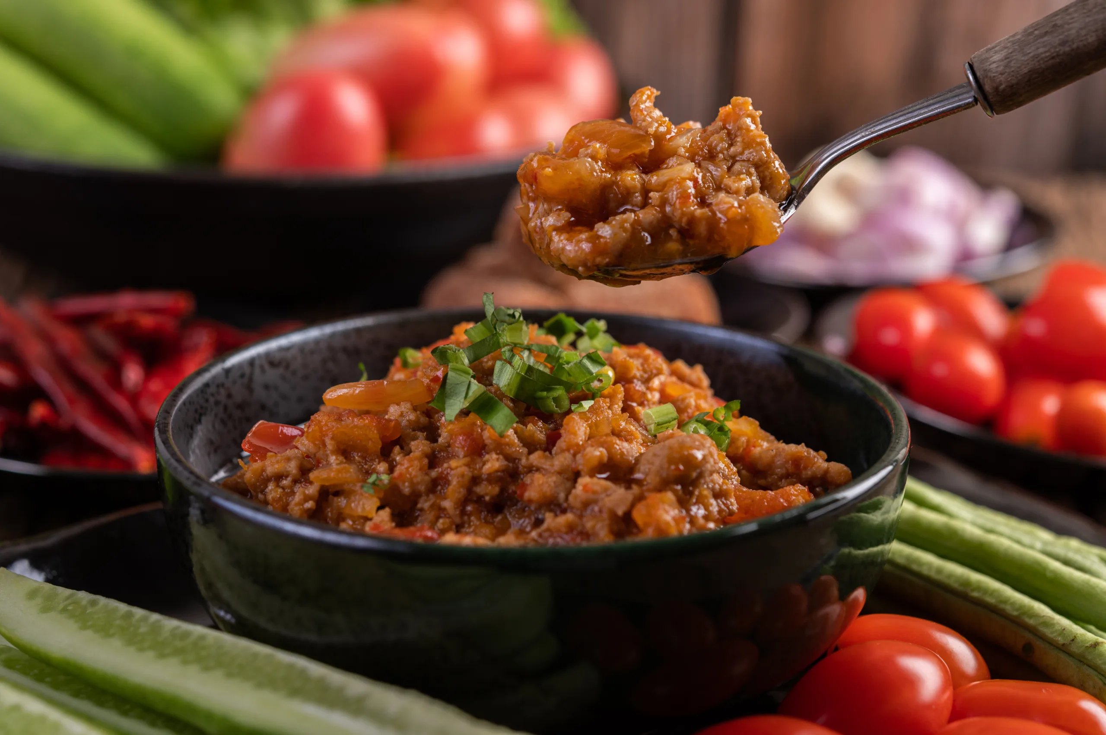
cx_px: 553
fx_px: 1842
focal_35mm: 60
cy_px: 368
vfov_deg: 22.6
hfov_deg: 33.4
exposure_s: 1/125
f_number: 7.1
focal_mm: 60
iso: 100
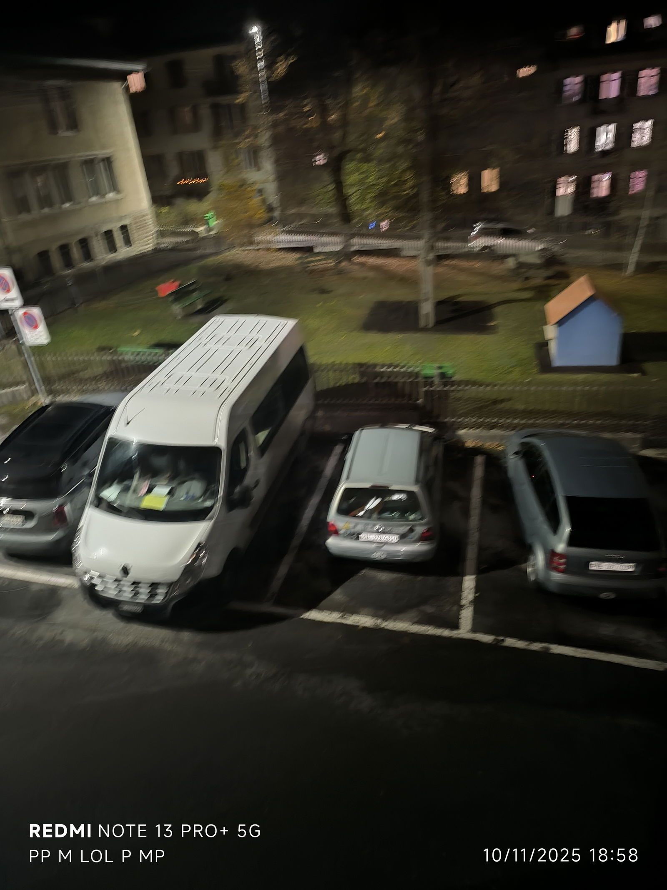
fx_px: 591
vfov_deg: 73.9
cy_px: 445
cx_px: 334
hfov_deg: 58.9
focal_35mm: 23
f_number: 1.65
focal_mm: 6.14
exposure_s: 1/5
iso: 10000
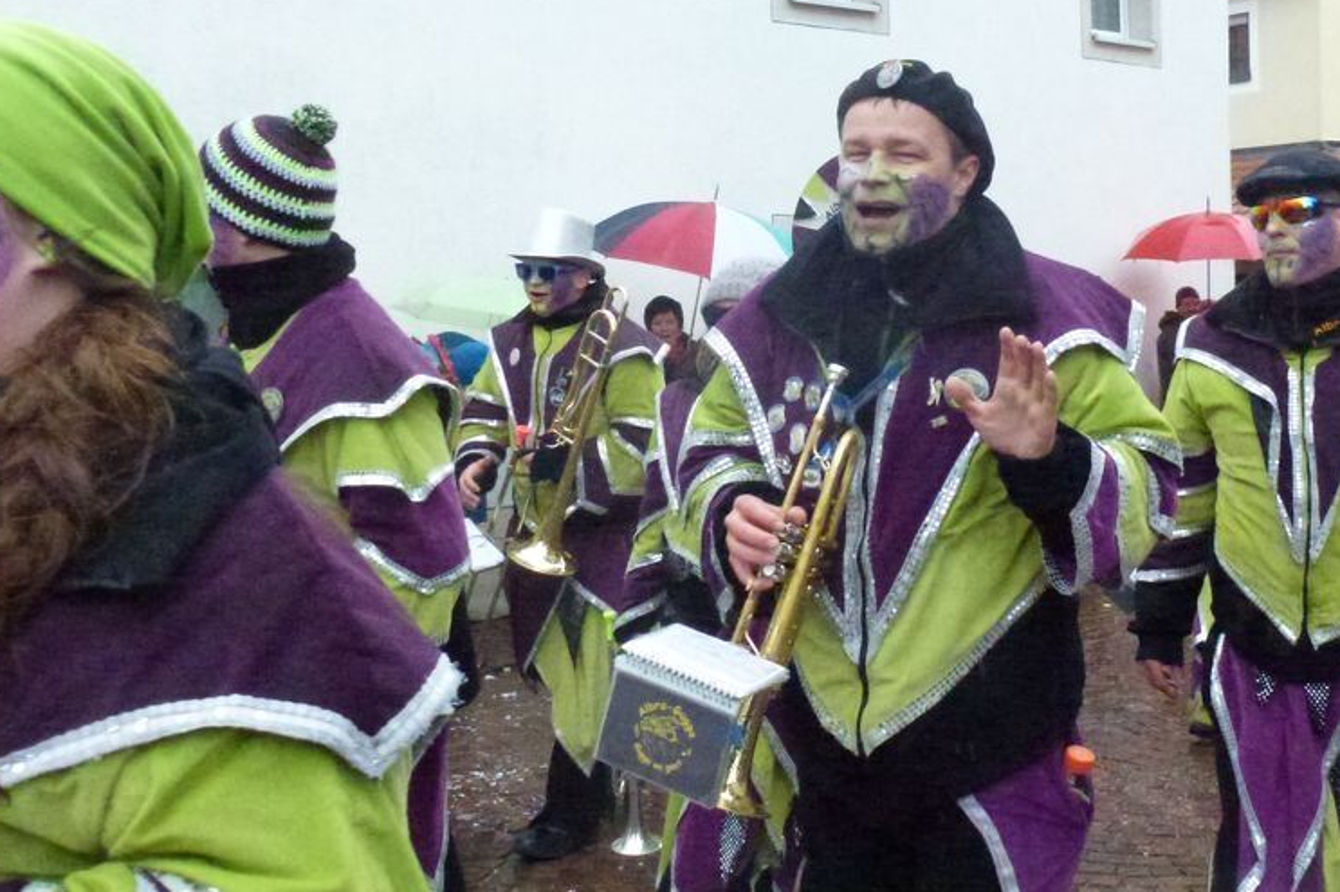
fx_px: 1563
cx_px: 819
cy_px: 360
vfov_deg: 31.8
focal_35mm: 42
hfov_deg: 46.1
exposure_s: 1/500
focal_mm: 5.4
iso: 1600
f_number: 4
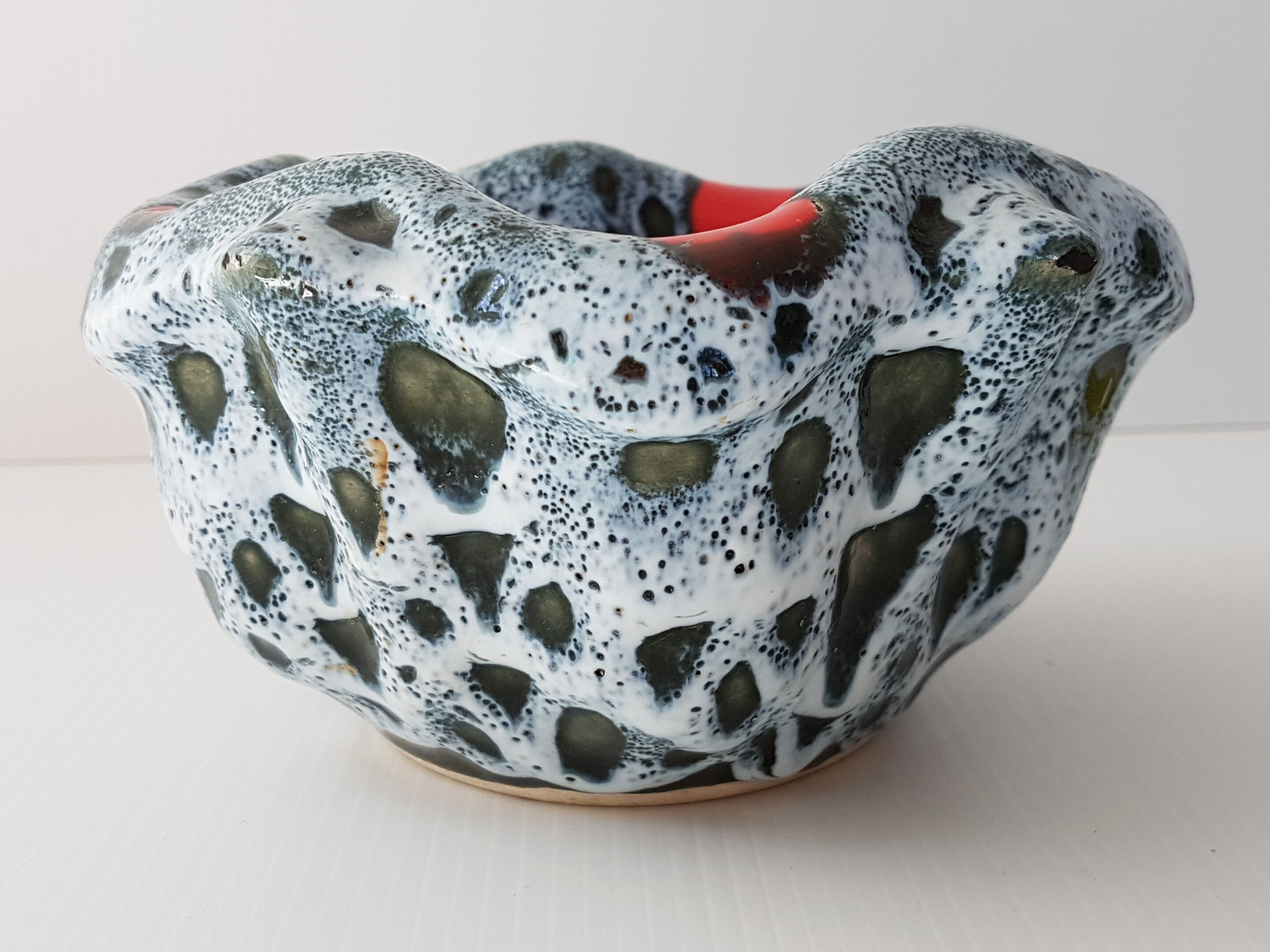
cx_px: 635
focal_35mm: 26
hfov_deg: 67.3
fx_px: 954
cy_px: 476
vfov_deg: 53.1
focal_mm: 4.2
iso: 50
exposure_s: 1/198
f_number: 1.7
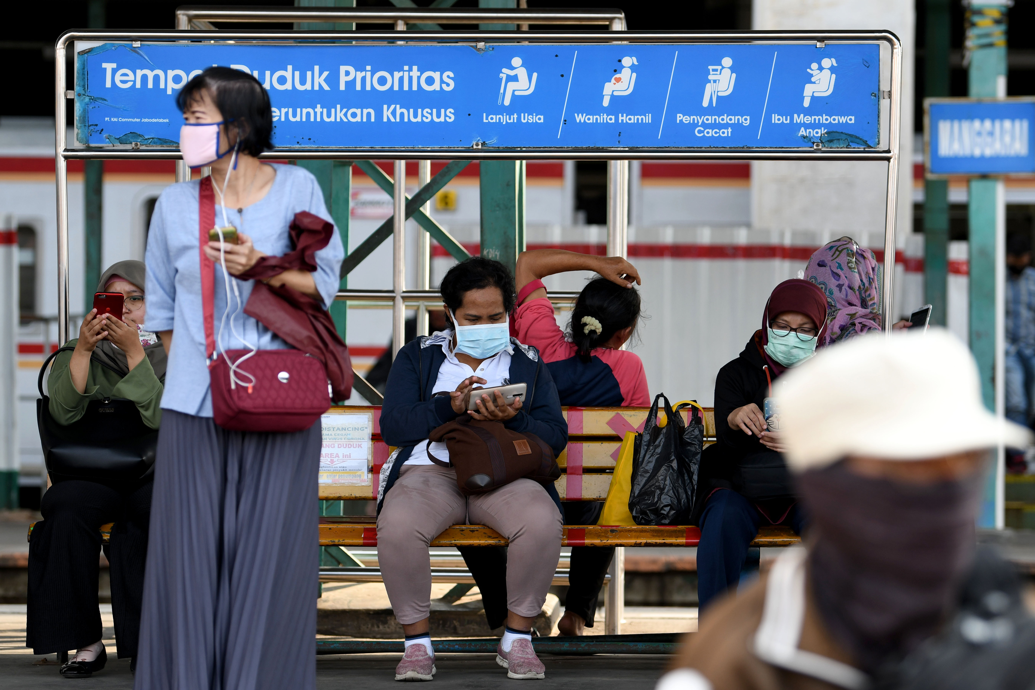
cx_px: 518
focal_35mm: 165
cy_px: 345
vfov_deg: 8.3
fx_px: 4743
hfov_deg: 12.5
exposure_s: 1/640
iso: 200
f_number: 2.8
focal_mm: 110
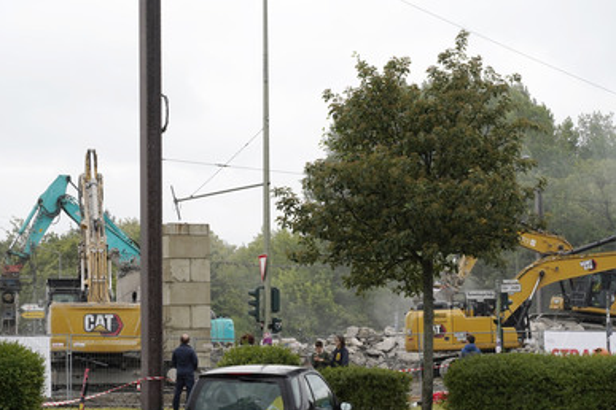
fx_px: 1574
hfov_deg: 22.1
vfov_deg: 14.9
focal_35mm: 92
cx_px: 340
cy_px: 188
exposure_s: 1/800
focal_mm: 79
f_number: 8
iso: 640
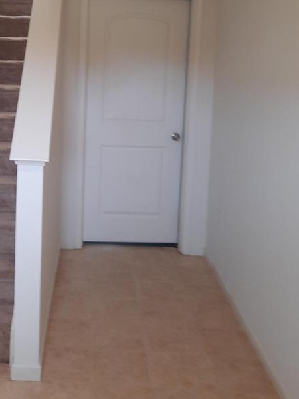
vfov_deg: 41.3
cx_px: 63
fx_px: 518
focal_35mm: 45
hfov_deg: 31.4
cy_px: 118
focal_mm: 4.6
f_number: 2
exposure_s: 1/60
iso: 160
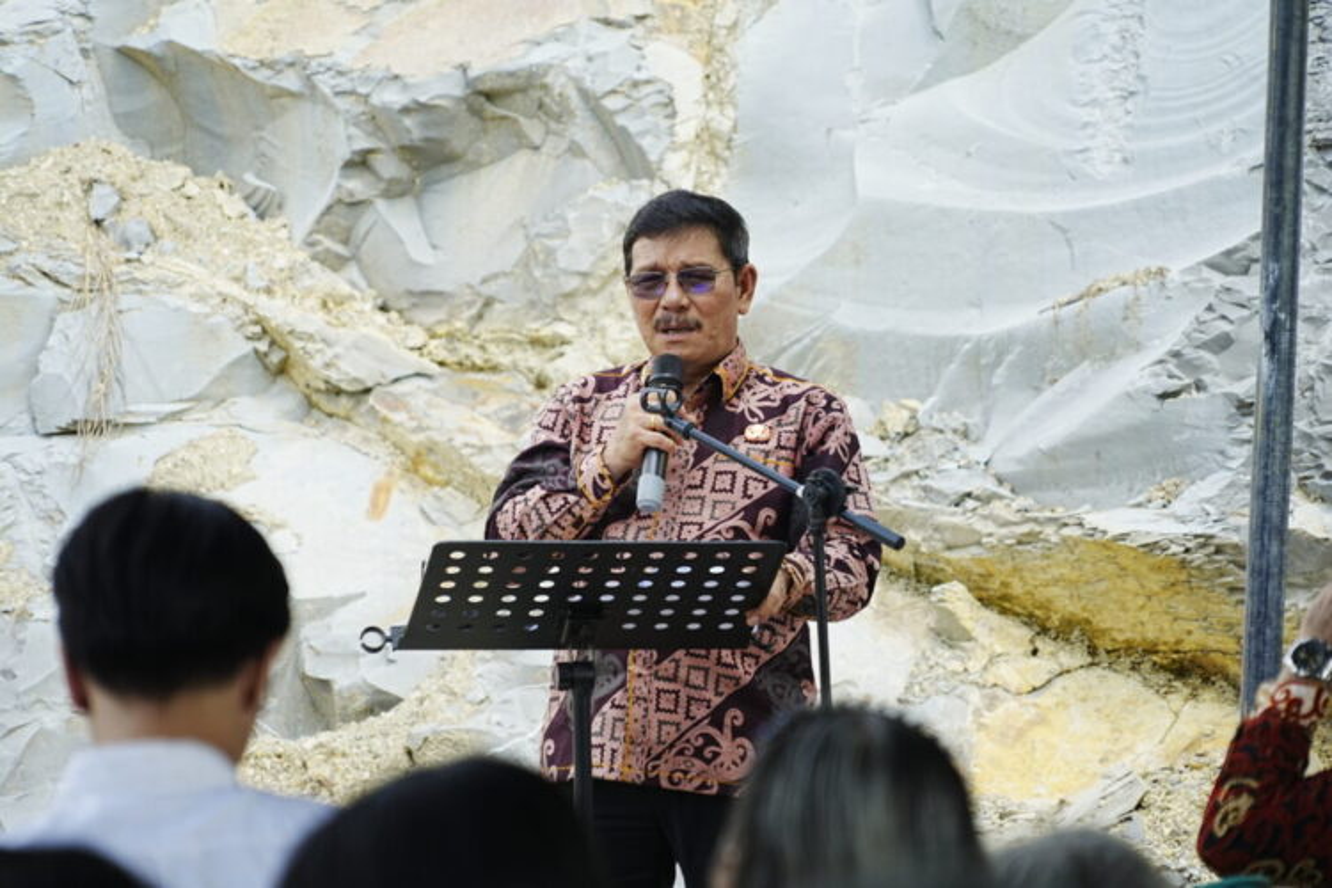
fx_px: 6918
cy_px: 444
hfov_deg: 11.0
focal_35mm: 187
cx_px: 666
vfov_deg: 7.3
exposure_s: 1/200
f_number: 6.3
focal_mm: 187
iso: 200
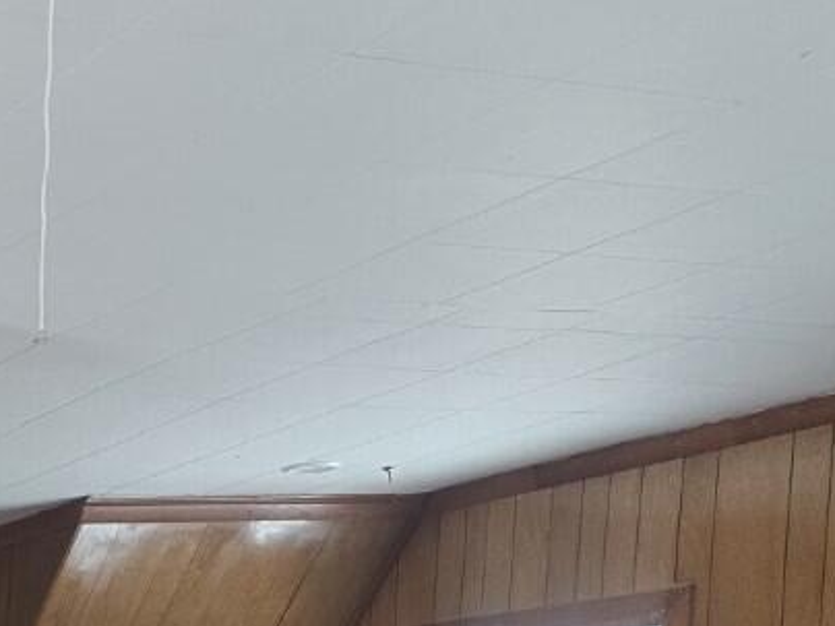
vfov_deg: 15.5
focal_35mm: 82
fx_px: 1978
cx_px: -504
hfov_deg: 19.8
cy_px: 1114
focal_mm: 6.3
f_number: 1.7
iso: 160
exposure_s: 1/180
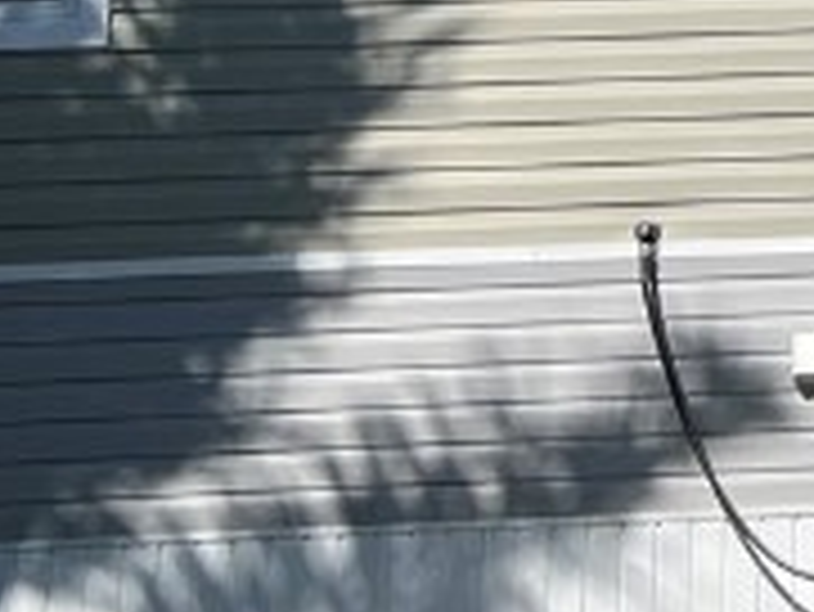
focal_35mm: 147
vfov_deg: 9.4
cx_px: 1493
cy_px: -612
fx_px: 3459
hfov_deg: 12.2
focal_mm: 5.7
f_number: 1.5
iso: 50
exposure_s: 1/8696
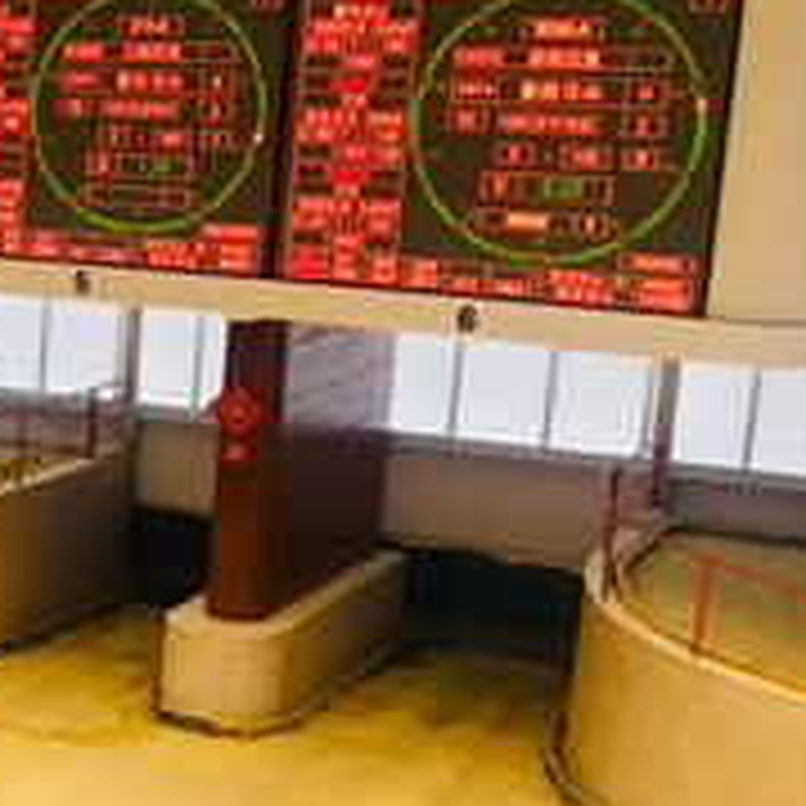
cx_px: -518
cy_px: 500
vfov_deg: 20.1
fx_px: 2265
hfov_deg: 17.4
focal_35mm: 86
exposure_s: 1/33
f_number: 2.2
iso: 64
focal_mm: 4.15
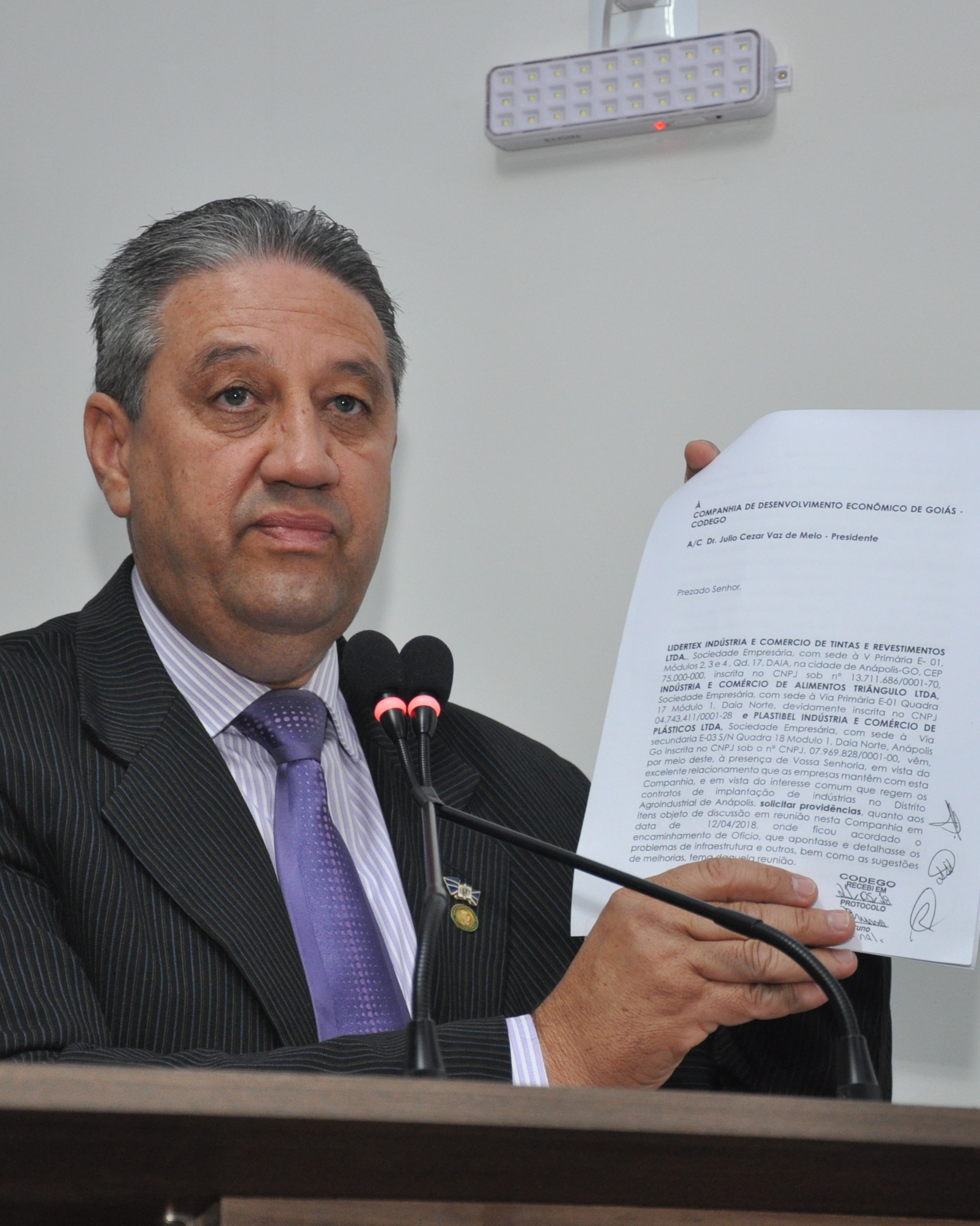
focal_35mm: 102
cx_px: 519
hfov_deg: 15.1
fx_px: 3699
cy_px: 611
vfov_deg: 18.8
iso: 800
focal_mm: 48
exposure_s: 1/60
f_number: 5.6
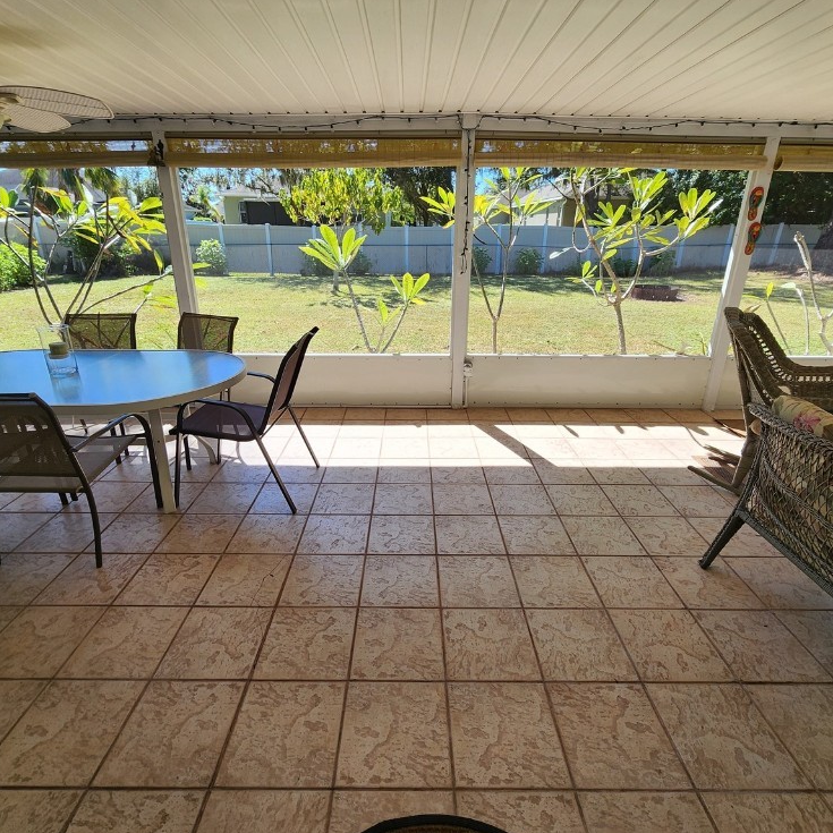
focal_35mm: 16
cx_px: 416
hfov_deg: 87.4
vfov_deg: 87.4
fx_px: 436
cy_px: 410
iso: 50
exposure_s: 1/364
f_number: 2.2
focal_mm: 2.2
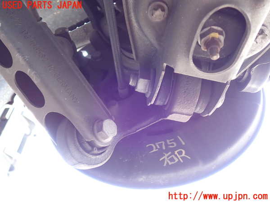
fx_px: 250
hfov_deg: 56.8
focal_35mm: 32
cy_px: 101
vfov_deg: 44.2
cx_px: 135
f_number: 2.4
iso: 200
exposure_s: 1/40
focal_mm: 5.79
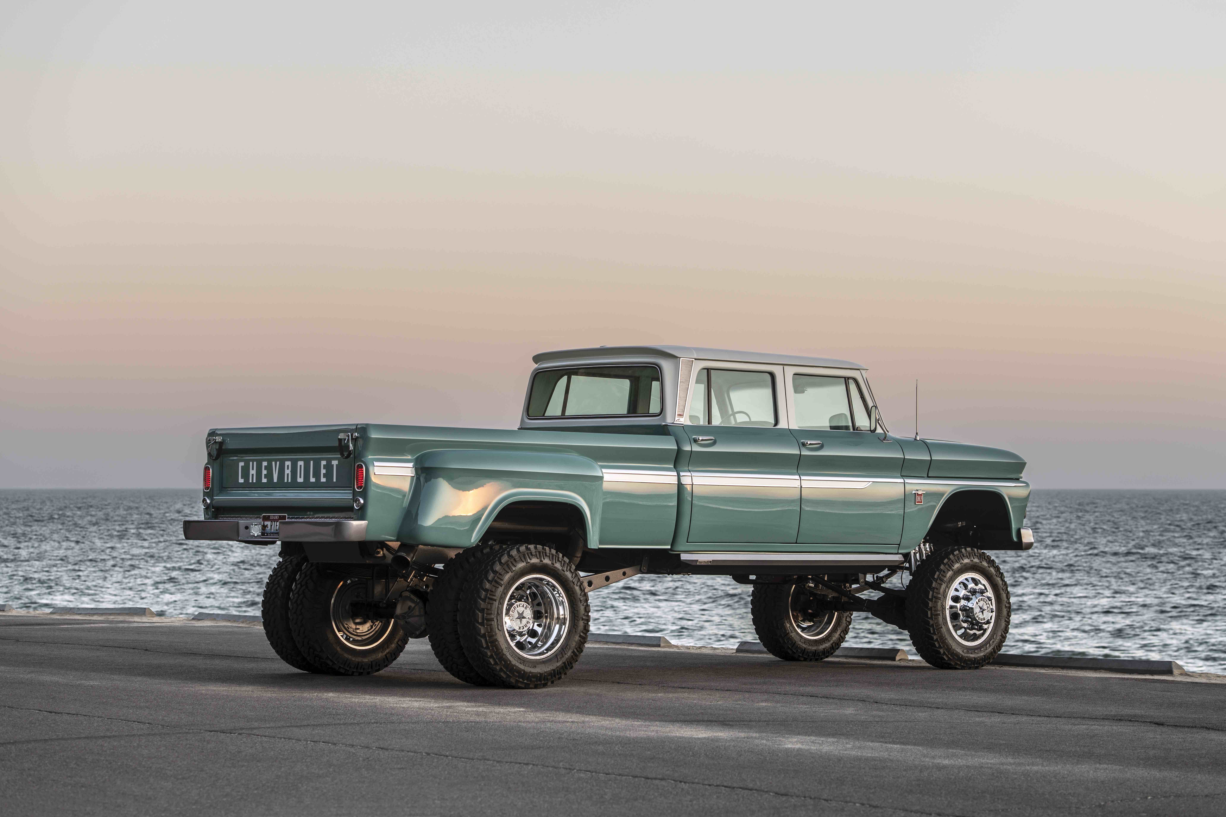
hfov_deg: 23.6
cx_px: 613
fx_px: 2929
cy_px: 408
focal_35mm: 86
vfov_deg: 15.9
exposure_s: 1/13
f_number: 5
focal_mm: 86
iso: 64
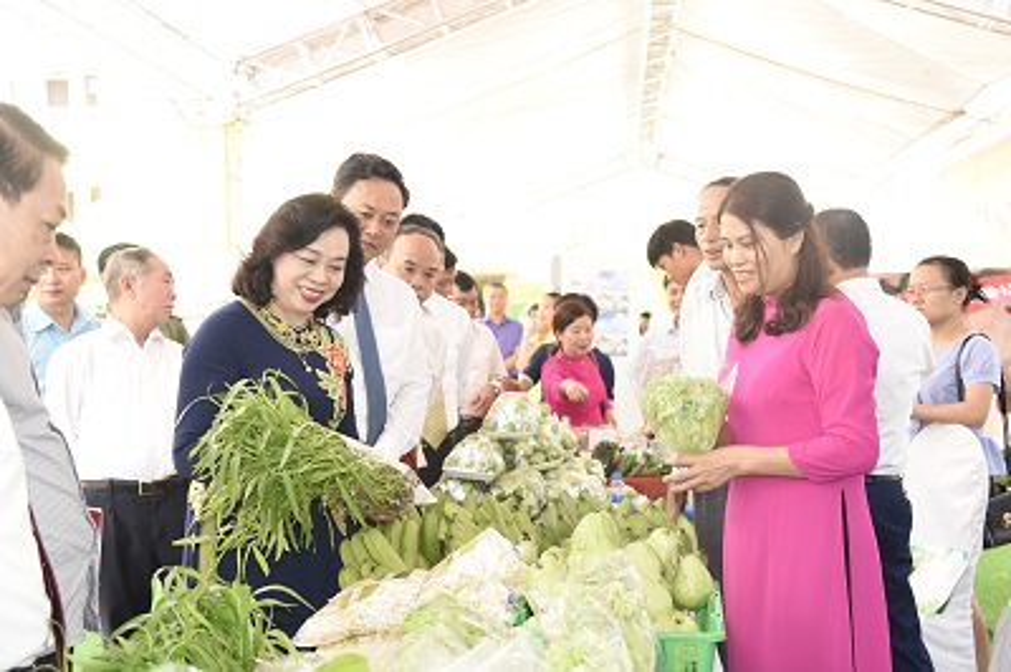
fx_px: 1291
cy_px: 336
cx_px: 506
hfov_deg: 42.8
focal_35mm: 46
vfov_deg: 29.2
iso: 1000
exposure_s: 1/200
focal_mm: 46
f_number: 4.5
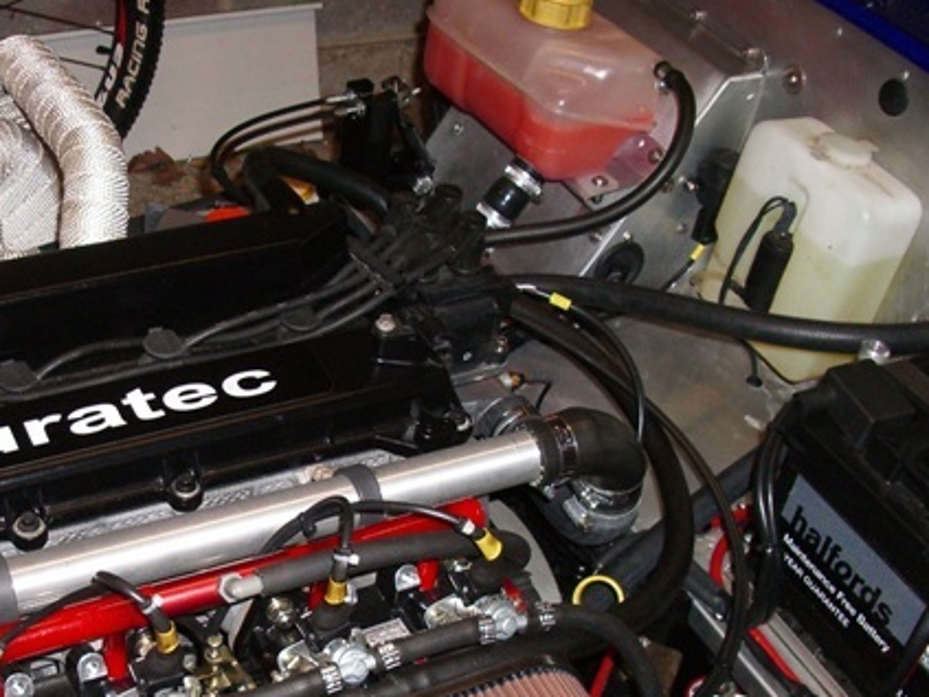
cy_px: 497
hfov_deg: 35.5
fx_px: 1422
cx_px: 248
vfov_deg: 27.2
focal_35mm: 53
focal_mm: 5.8
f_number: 2.6
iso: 200
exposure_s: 1/60
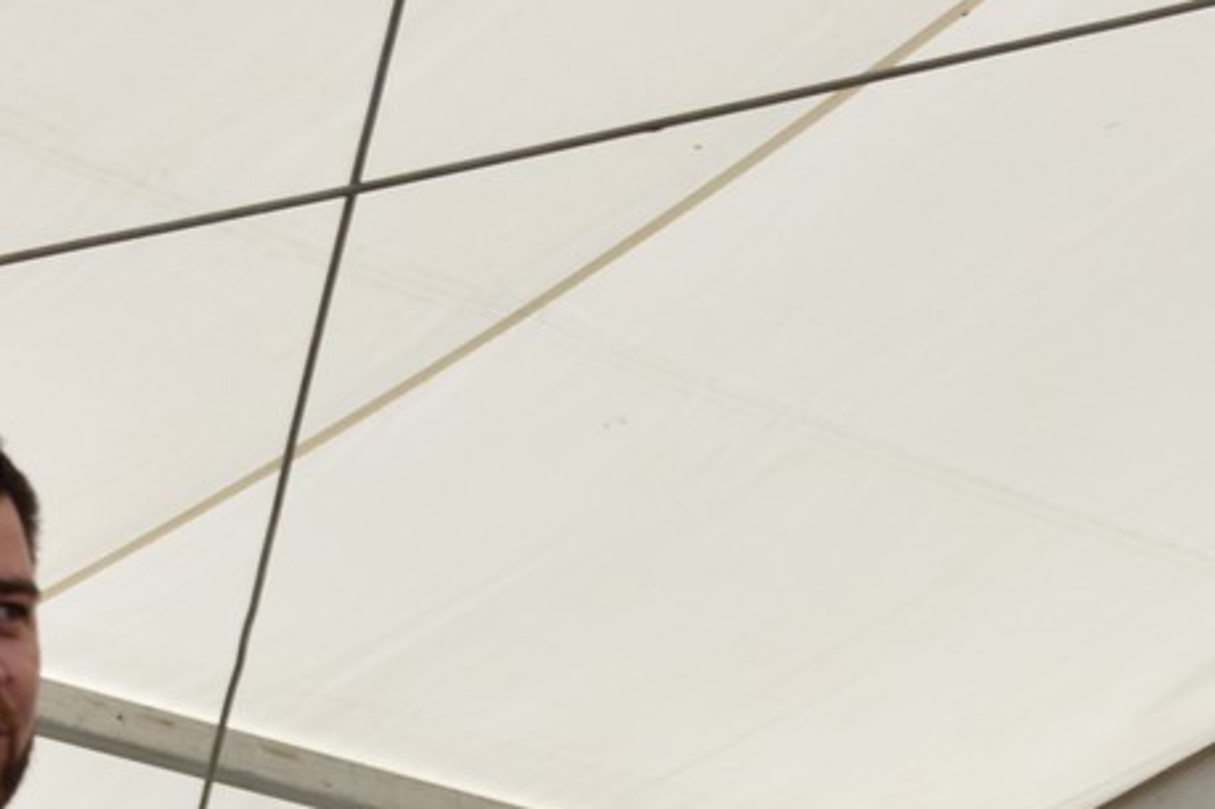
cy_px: 729
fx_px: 6342
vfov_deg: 7.3
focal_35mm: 188
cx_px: 796
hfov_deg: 10.9
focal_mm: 30
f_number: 8
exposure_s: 1/80
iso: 100
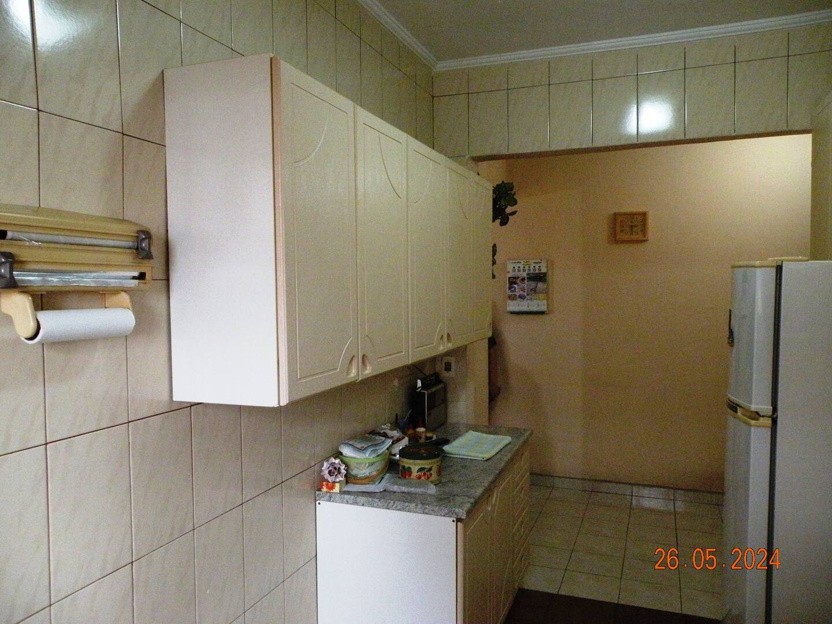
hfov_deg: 65.3
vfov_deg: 51.4
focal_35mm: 27
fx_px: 649
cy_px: 312
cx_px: 416
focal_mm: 4.7
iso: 713
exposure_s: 1/249
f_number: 2.8
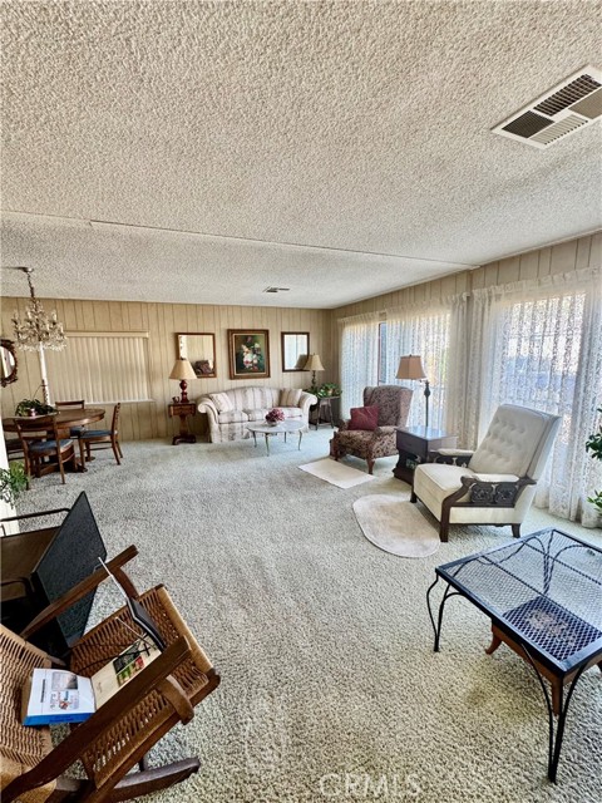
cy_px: 402
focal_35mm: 14
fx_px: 325
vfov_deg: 102.1
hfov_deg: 85.7
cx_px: 301
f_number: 2.2
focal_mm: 2.22
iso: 160
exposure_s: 1/99
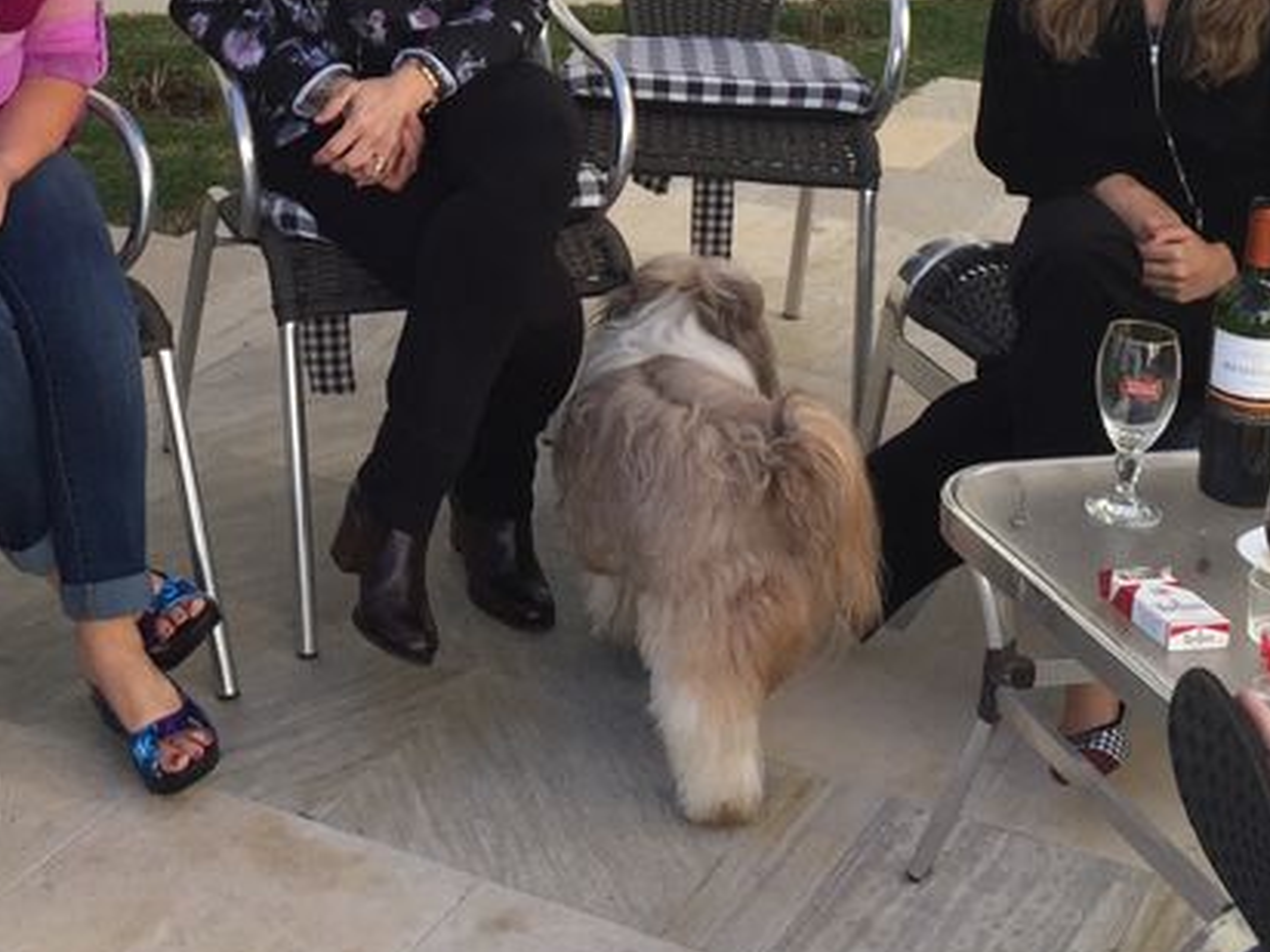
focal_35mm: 72
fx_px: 2642
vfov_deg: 19.4
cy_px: -139
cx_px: 342
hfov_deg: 26.7
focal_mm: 4.15
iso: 32
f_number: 2.2
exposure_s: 1/581
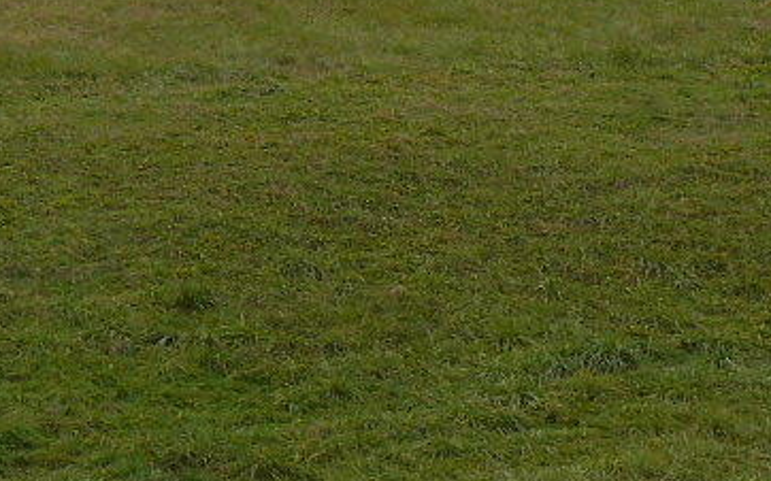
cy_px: 92
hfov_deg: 15.4
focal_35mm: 135
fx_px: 2836
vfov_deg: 9.7
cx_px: 196
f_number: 5
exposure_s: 1/200
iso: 100
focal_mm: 6
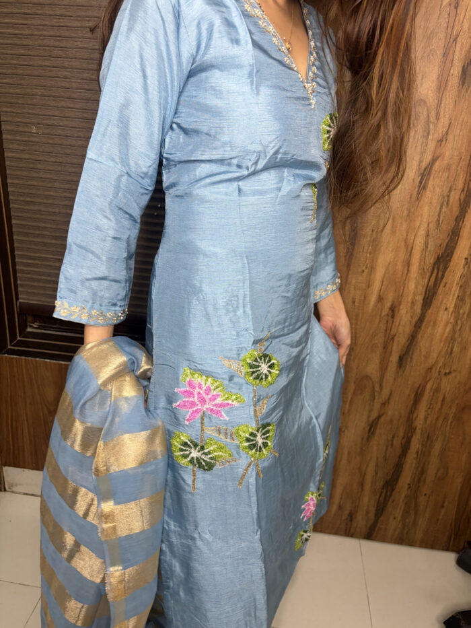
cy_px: 314
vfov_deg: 67.3
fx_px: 472
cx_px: 236
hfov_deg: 53.1
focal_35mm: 26
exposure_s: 1/50
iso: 125
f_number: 1.6
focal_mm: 5.96
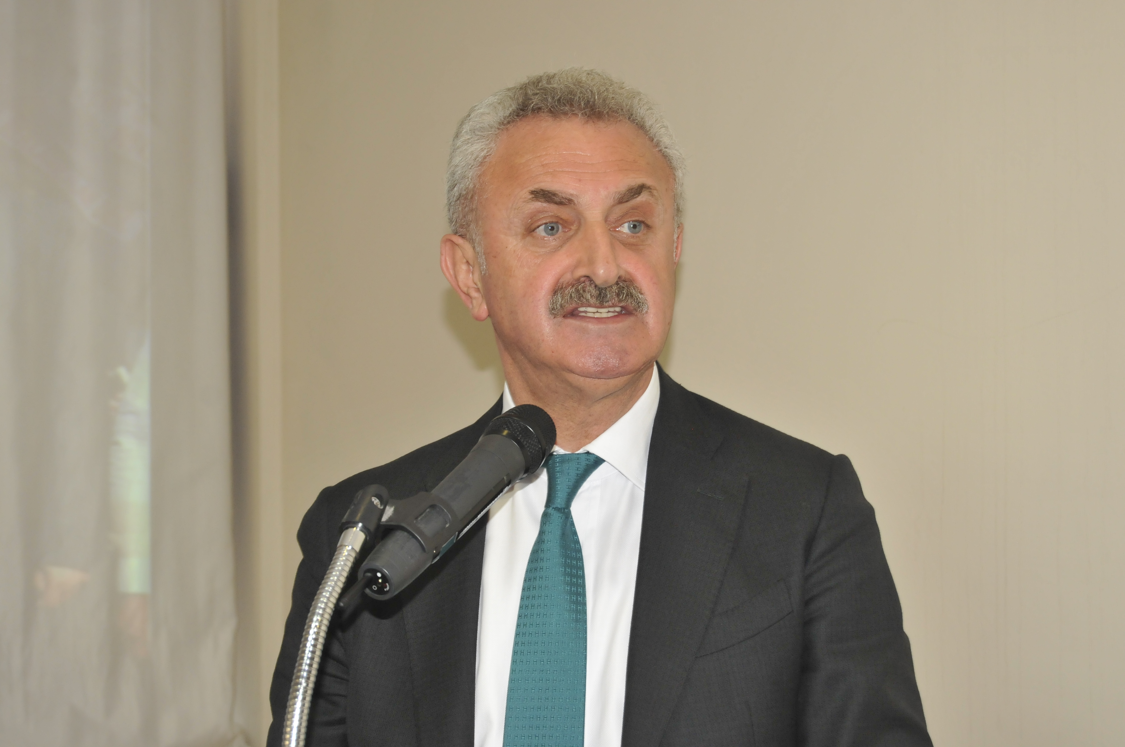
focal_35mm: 75
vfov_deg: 18.1
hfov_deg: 27.0
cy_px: 374
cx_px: 562
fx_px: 2341
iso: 800
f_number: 5.6
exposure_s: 1/60
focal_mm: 50
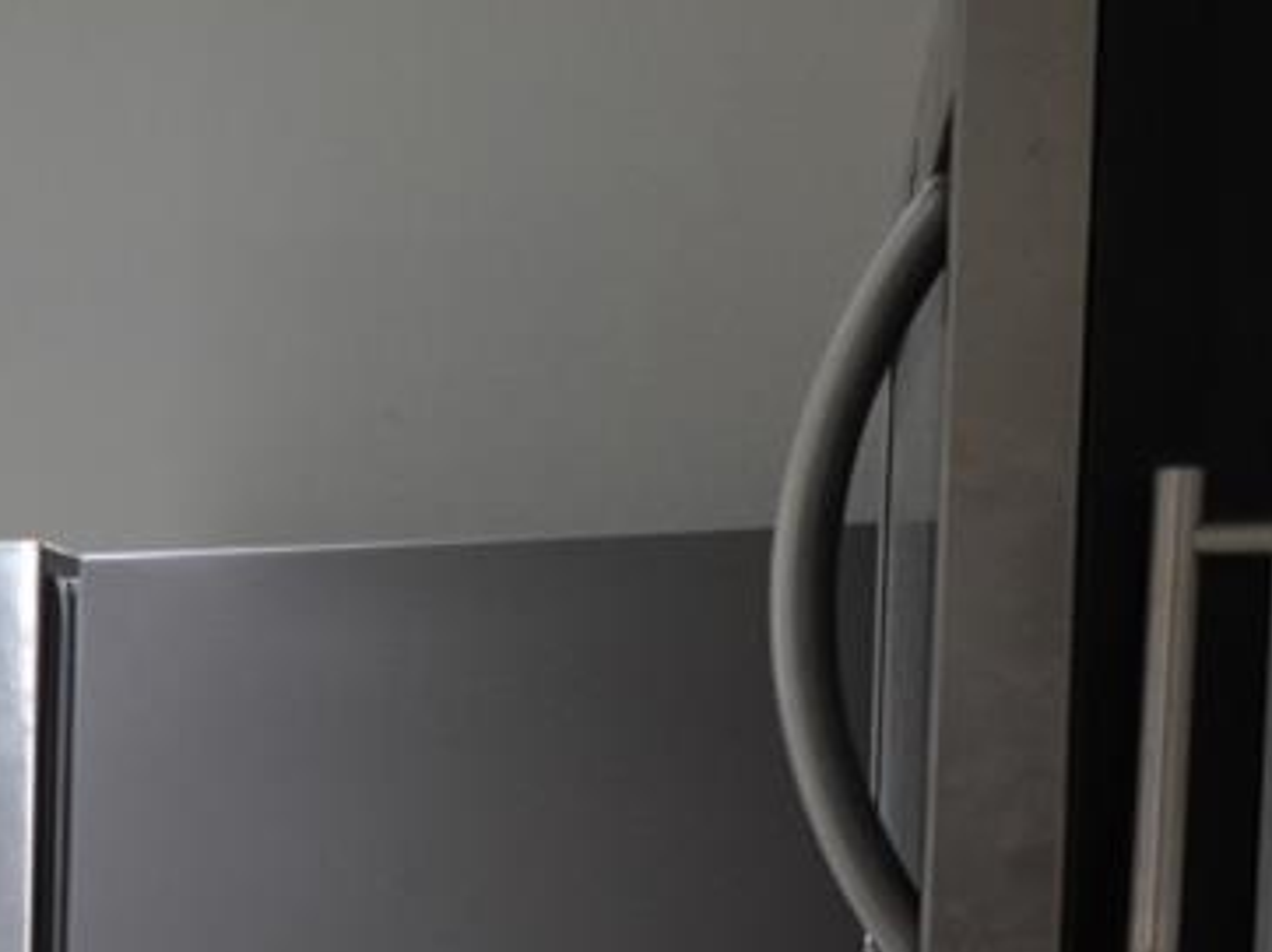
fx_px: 3121
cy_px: 1054
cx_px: -1086
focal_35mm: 85
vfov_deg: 16.8
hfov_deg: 17.9
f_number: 2
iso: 125
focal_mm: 7.6
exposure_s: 1/80
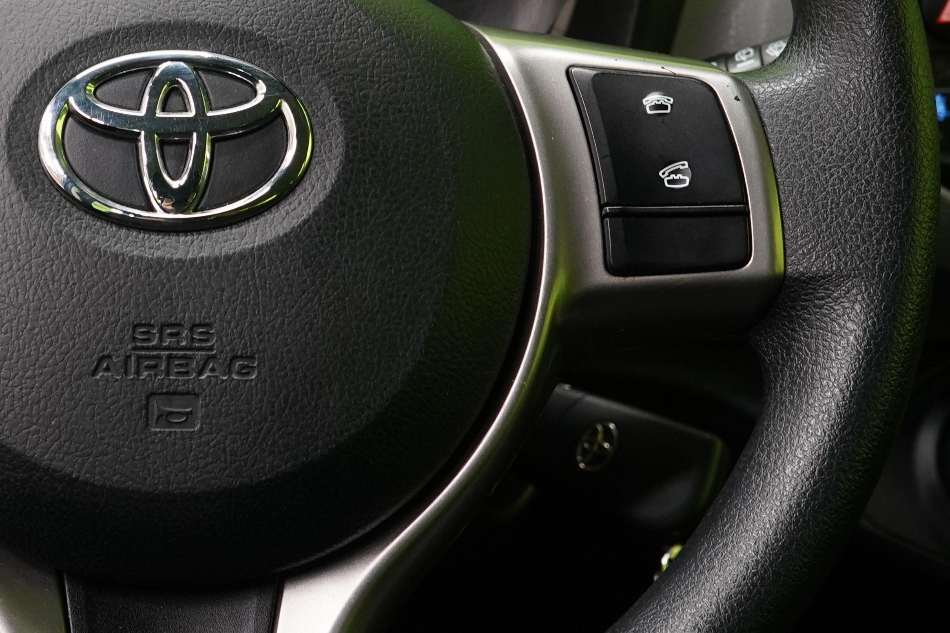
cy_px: 130
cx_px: 173
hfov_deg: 23.5
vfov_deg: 16.0
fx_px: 2243
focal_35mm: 85
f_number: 5.6
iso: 1250
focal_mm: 33
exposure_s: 1/25
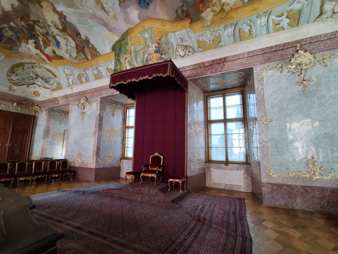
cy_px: 127
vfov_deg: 78.2
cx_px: 169
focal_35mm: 16
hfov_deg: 94.5
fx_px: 156
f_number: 2.2
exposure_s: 1/50
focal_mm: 1.65
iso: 100
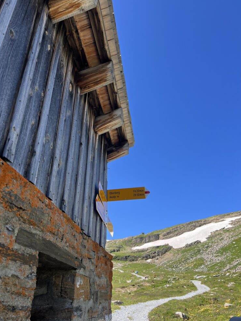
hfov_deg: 51.4
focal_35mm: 27
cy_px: 161
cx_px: 117
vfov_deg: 65.3
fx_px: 251
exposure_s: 1/1553
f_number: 1.5
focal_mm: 5.7
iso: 50
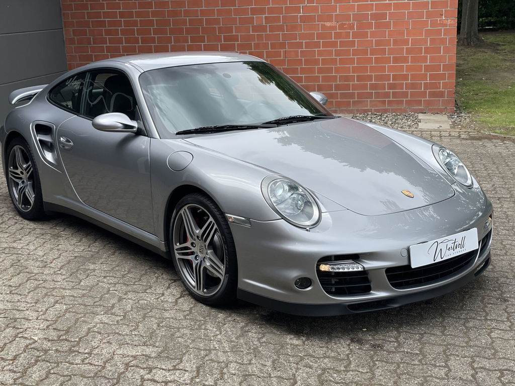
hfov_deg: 36.8
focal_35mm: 52
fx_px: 774
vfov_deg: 28.0
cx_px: 258
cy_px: 193
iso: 32
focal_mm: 6
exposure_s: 1/905
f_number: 2
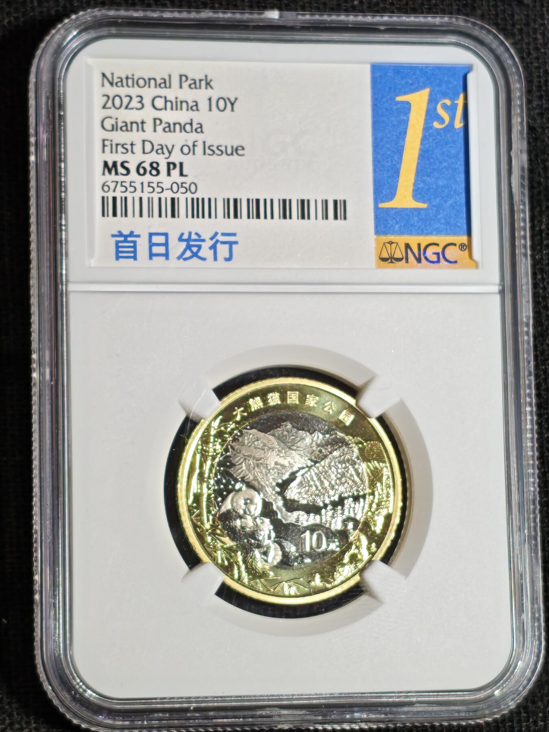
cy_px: 366
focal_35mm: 107
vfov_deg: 18.4
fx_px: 2263
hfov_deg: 13.8
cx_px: 274
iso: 50
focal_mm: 4.94
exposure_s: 1/469
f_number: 1.5
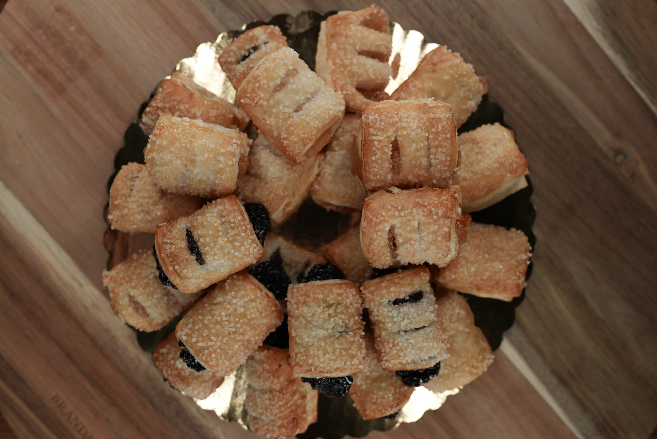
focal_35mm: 35
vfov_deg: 37.9
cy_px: 220
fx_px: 639
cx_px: 328
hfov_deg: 54.4
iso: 250
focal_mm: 35
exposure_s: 1/160
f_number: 3.5
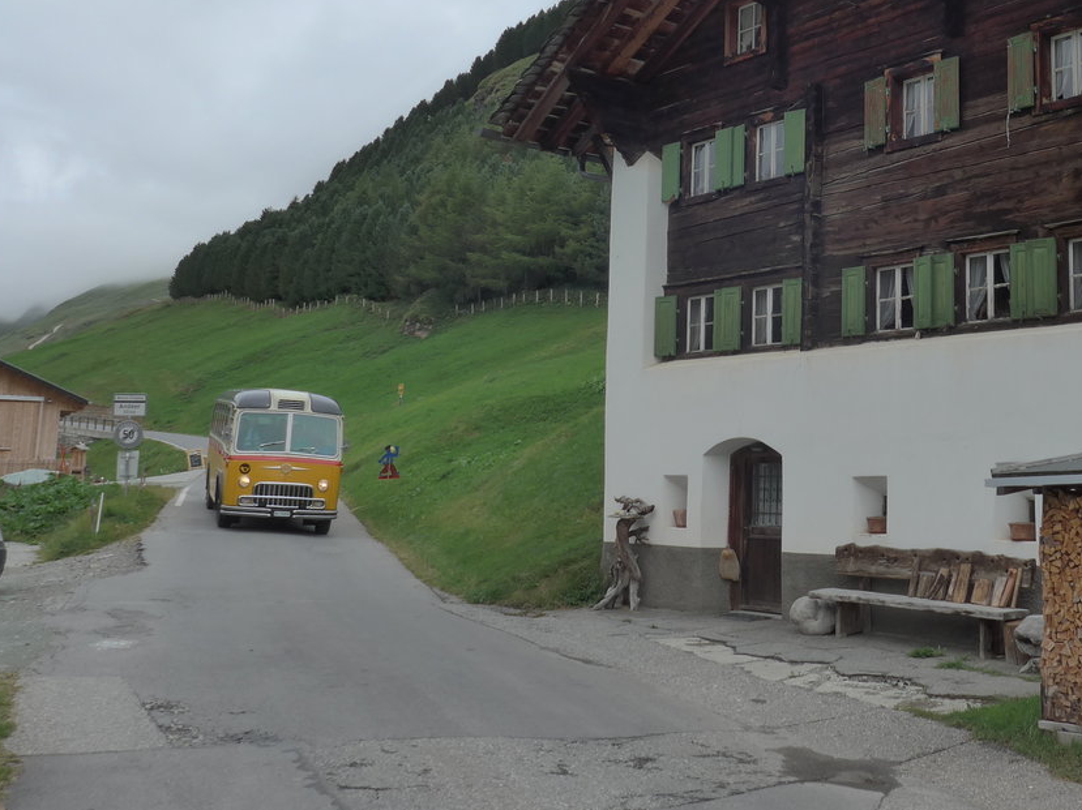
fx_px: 1312
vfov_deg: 33.9
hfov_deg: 43.8
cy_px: 248
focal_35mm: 42
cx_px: 765
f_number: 5
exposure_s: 1/640
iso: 160
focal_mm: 6
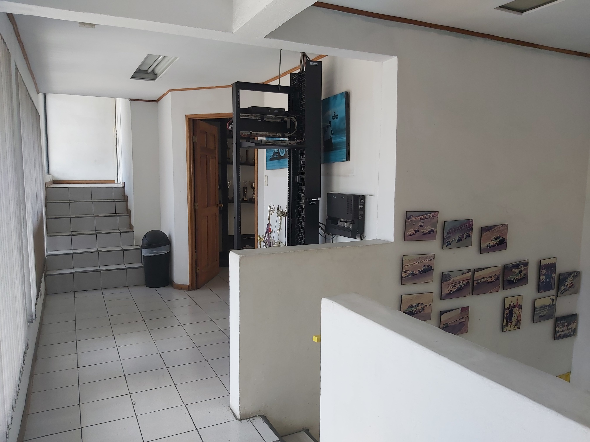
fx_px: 443
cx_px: 295
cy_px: 221
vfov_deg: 53.1
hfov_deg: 67.3
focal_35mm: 26
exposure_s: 1/100
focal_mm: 3.92
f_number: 1.7
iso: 80
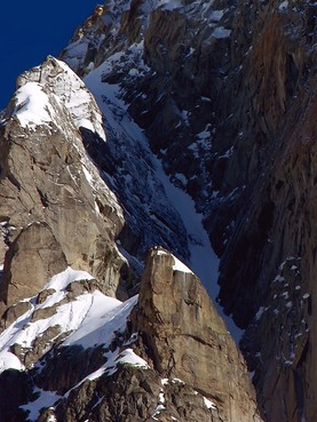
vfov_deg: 3.1
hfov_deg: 2.4
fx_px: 7712
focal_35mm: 632
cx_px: 276
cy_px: 93
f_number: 7.4
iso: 50
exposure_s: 1/224
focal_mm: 89
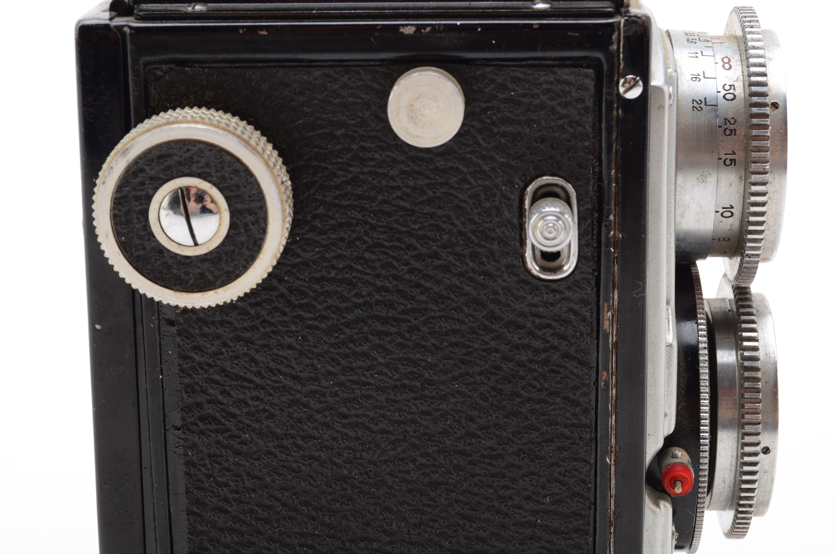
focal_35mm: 82
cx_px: 418
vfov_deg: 16.5
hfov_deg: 24.7
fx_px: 1912
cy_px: 277
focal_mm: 55
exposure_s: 1/160
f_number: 16
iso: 100
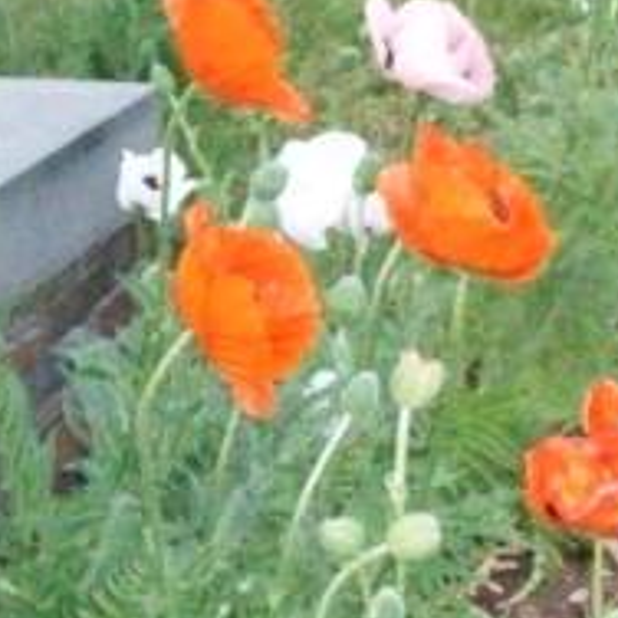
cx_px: 299
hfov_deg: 10.7
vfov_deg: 10.7
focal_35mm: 164
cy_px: 279
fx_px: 3313
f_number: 2.8
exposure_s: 1/128
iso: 800
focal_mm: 5.7
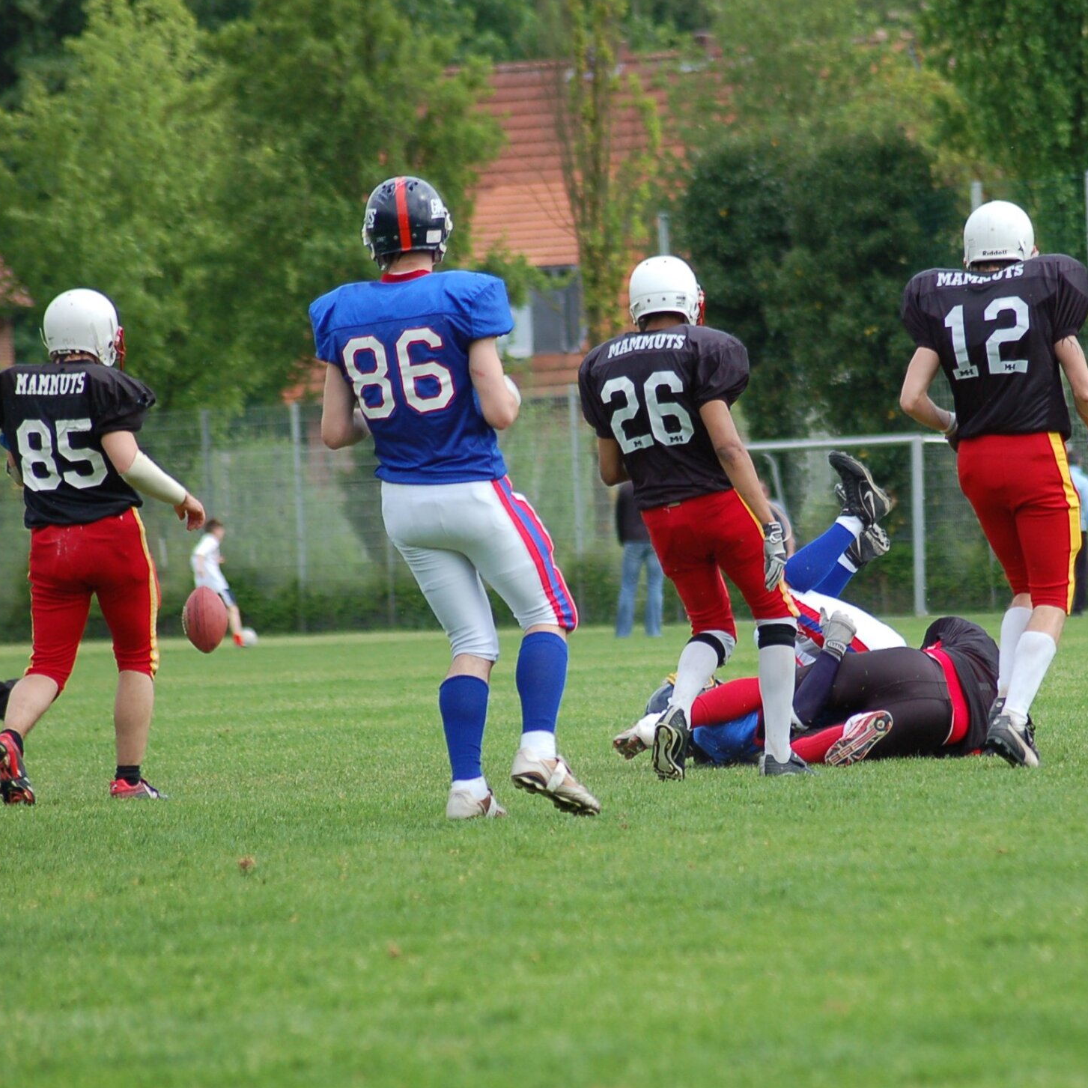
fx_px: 10277
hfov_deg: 6.1
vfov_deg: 6.1
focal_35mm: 289
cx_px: 765
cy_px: 544
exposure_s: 1/1000
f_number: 4.5
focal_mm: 150
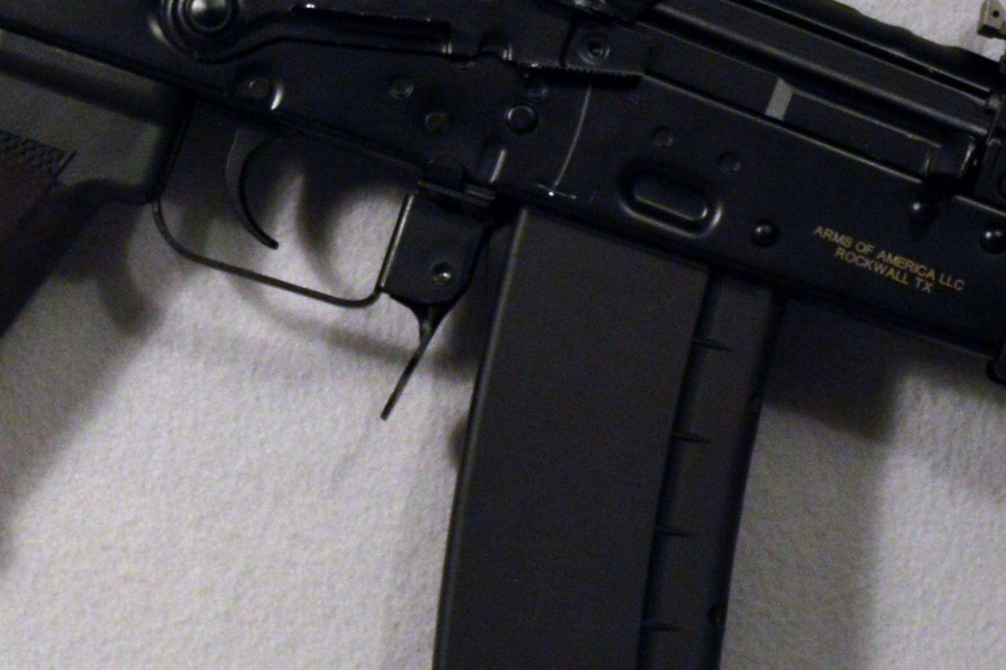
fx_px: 5868
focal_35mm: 210
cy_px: 252
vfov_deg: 6.5
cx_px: 817
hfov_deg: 9.8
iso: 400
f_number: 5.6
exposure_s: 1/125
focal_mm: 32
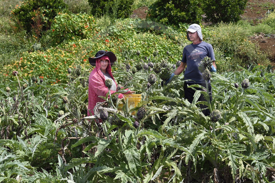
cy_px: 92
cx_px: 138
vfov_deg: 28.1
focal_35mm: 48
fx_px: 367
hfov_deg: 41.1
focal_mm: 48
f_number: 10
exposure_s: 1/250
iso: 200
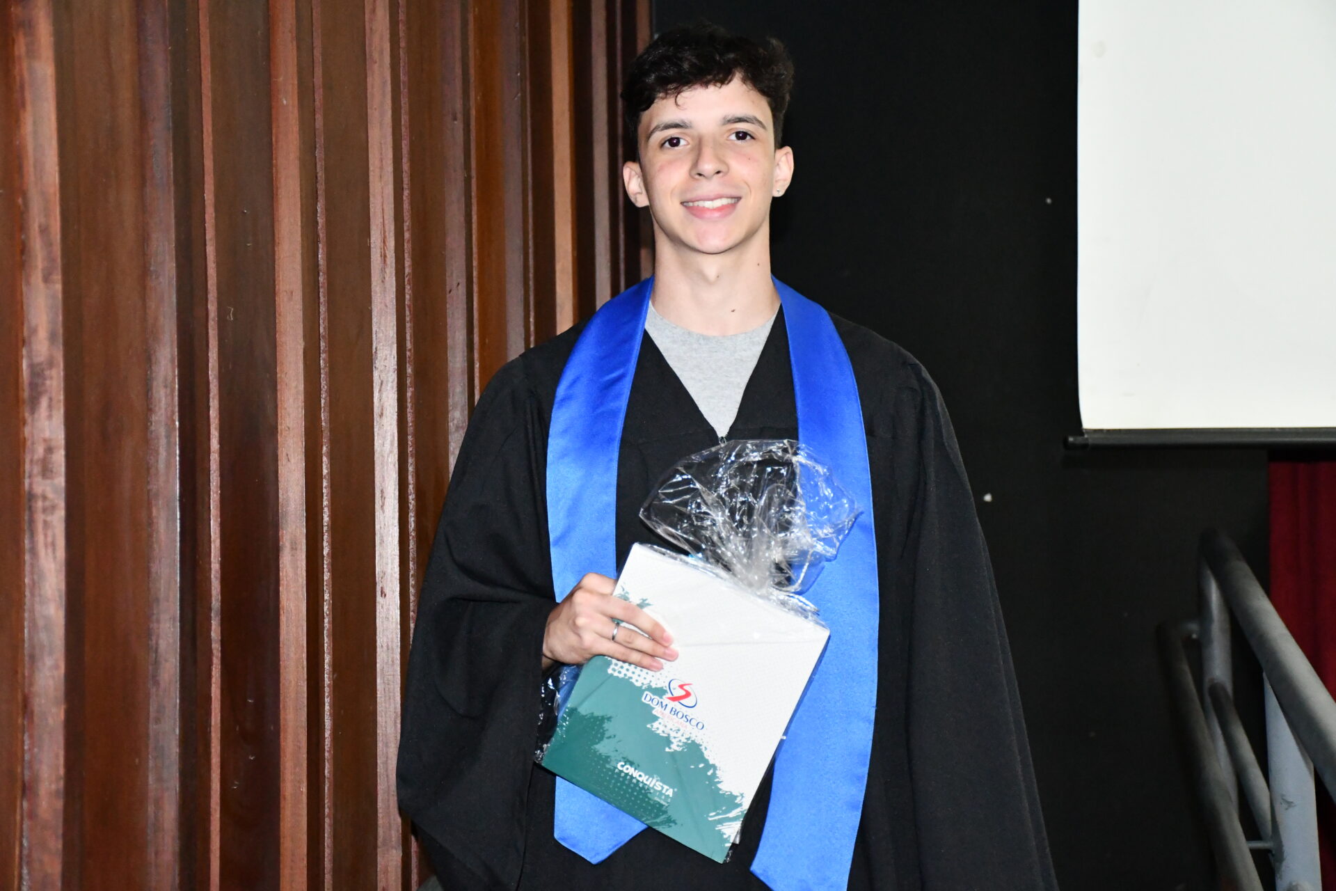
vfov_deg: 18.9
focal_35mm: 72
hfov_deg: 28.1
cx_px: 668
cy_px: 446
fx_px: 2672
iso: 6400
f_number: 4.5
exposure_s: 1/60
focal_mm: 48
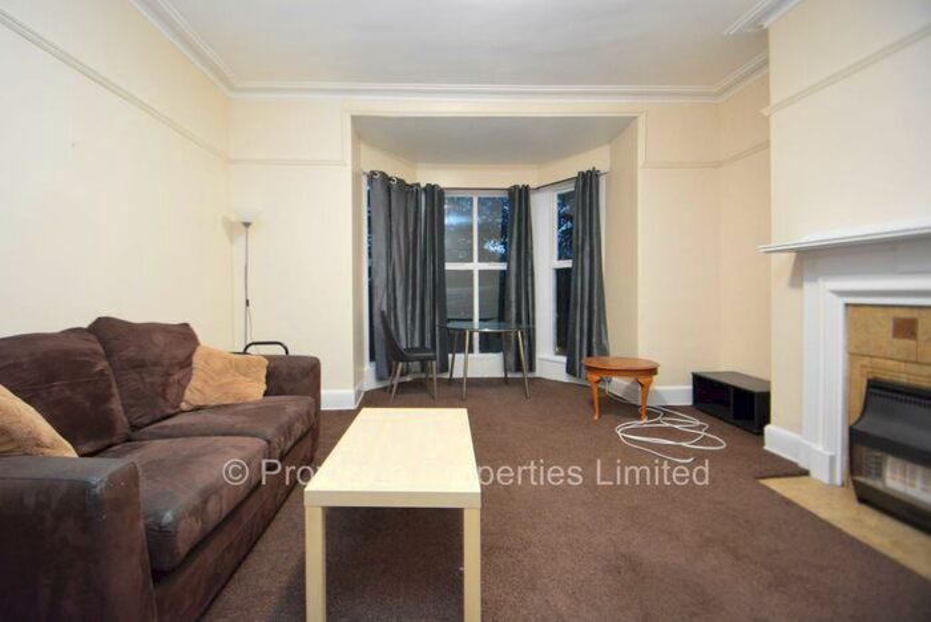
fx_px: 388
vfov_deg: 77.4
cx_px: 466
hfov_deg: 100.3
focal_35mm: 15
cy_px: 311
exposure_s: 1/30
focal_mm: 10
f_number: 3.5
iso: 2800
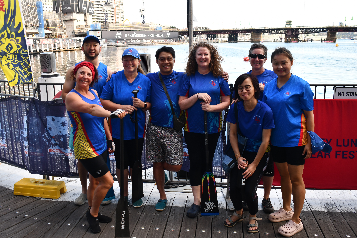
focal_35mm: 36
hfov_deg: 53.1
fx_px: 357
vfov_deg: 36.9
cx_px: 178
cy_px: 119
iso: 400
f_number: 4.5
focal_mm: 24
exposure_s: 1/250
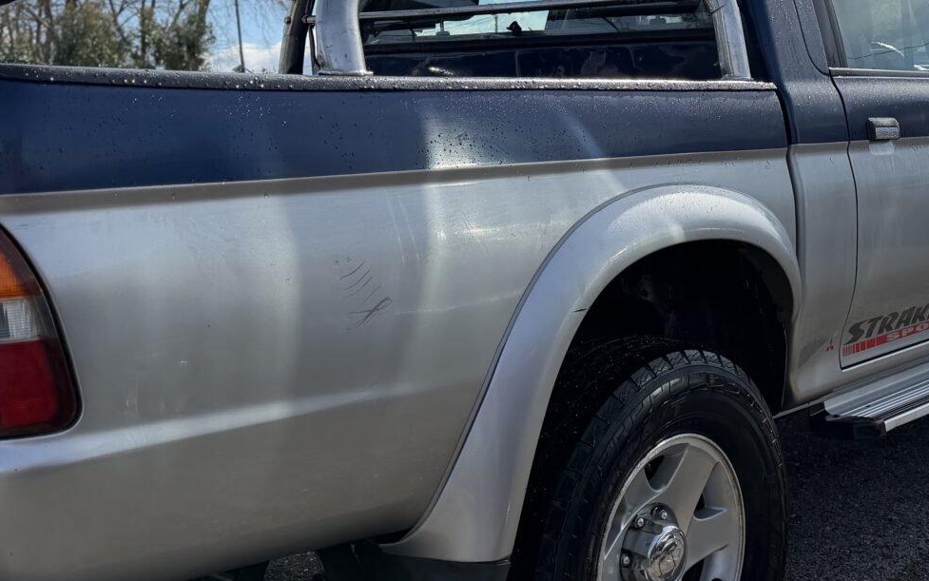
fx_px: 1266
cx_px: 675
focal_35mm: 50
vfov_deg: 25.5
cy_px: 145
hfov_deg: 39.4
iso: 100
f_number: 1.78
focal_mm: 6.76
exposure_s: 1/5319
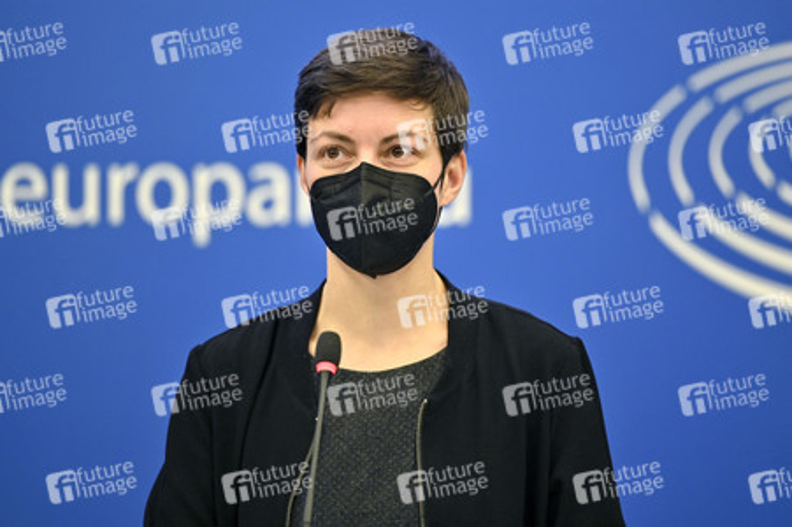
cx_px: 396
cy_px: 264
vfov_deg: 6.9
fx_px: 4397
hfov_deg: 10.3
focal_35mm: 200
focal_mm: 200
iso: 640
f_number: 2.8
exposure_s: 1/160
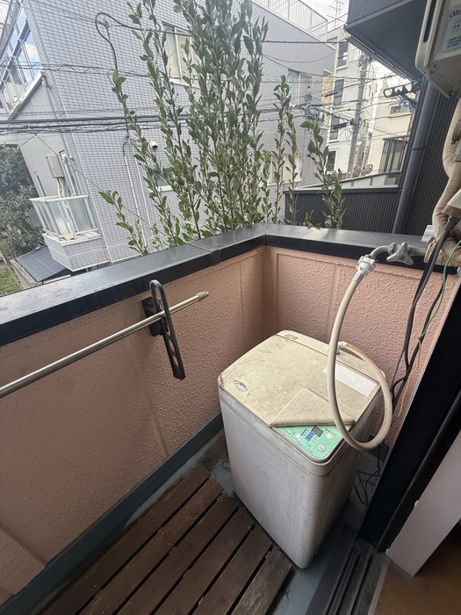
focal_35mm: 14
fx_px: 249
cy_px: 308
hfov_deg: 85.7
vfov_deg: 102.1
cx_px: 230
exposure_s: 1/167
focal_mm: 2.22
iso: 50
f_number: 2.2
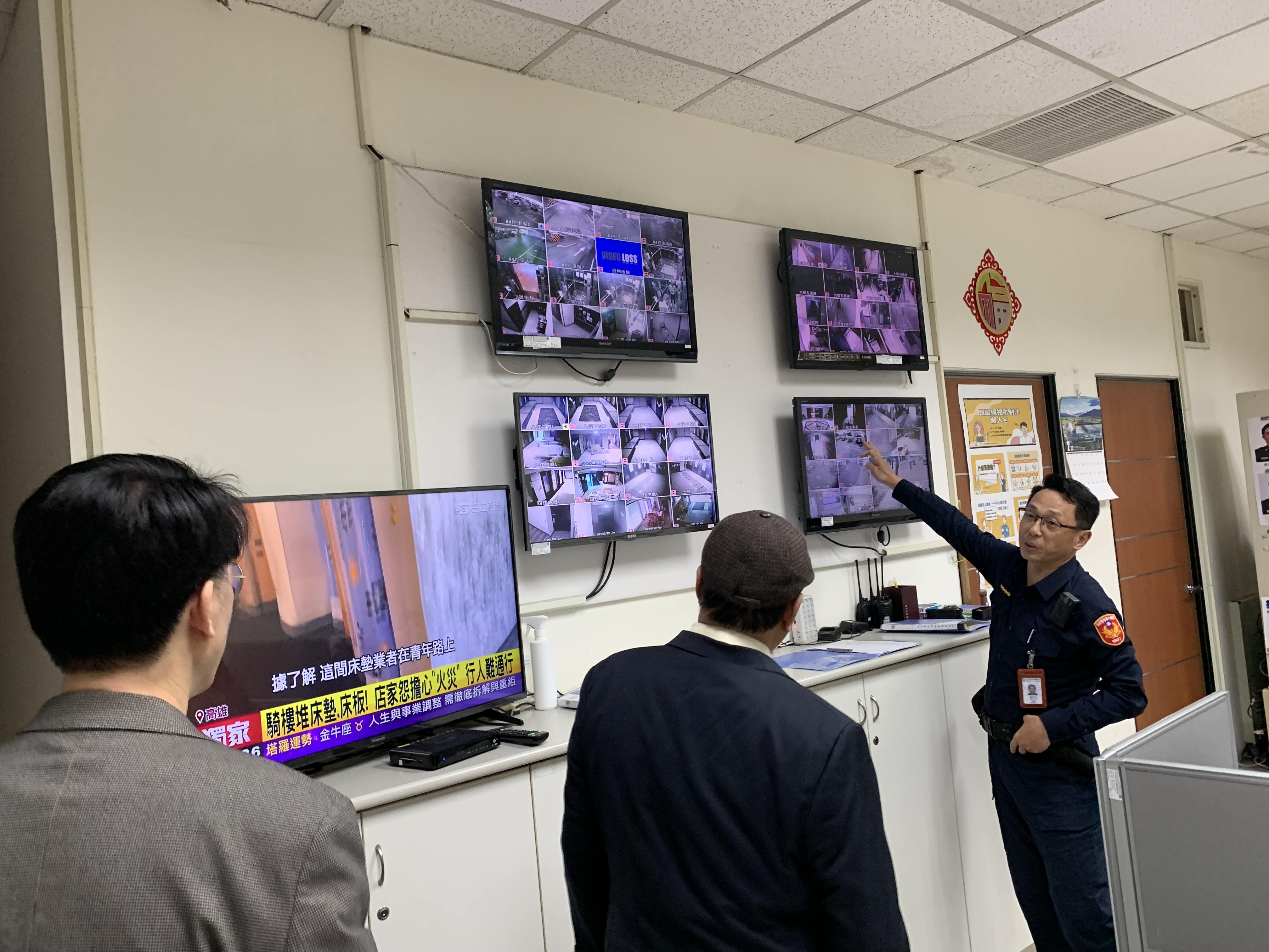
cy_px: 476
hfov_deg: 67.3
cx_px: 634
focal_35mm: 26
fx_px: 953
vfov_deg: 53.1
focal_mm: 4.25
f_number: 1.8
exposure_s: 1/60
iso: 125
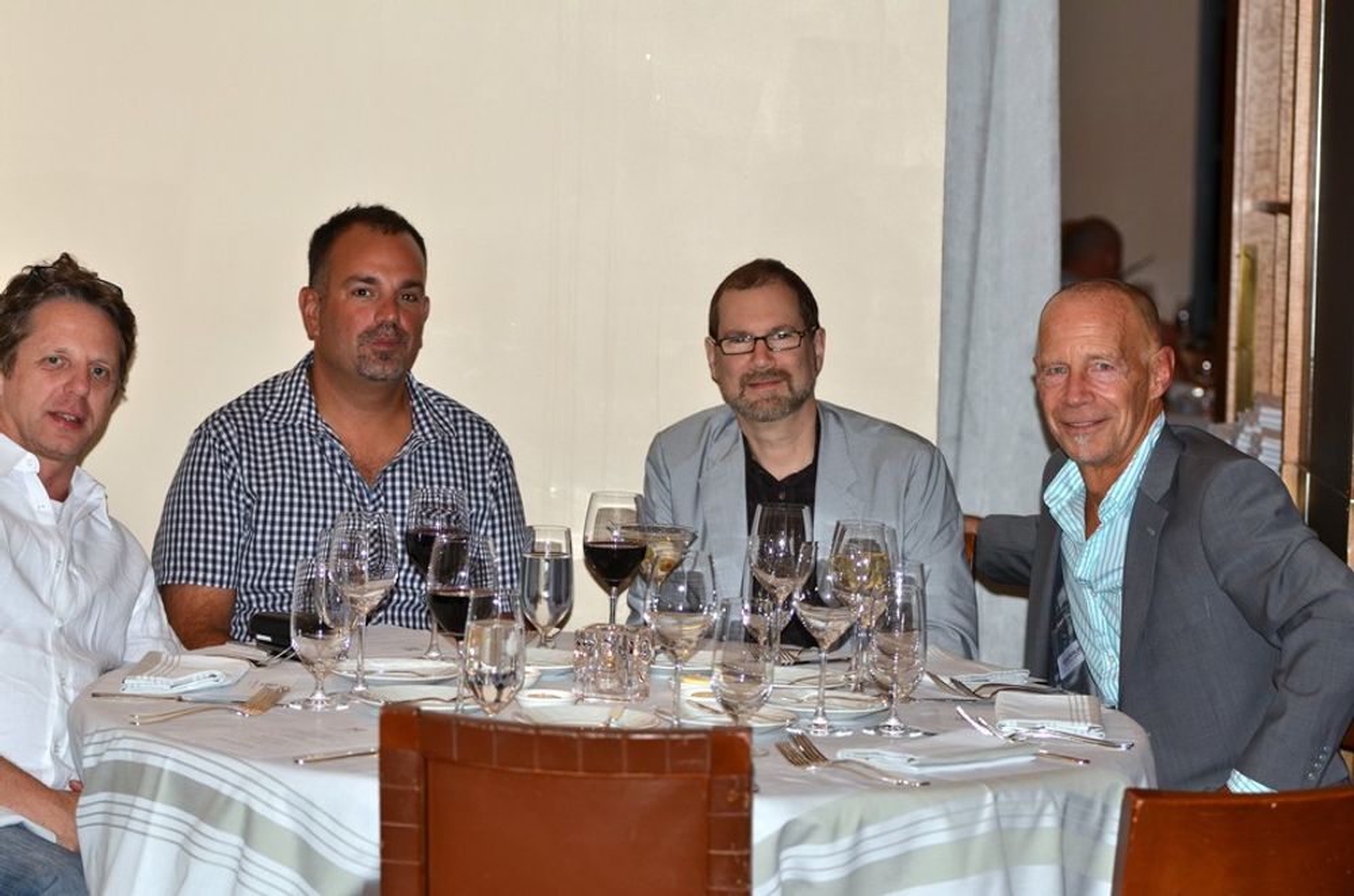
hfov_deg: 19.5
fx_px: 3940
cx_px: 677
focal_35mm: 105
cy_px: 448
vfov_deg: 13.0
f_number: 3.5
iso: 200
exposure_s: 1/60
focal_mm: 70
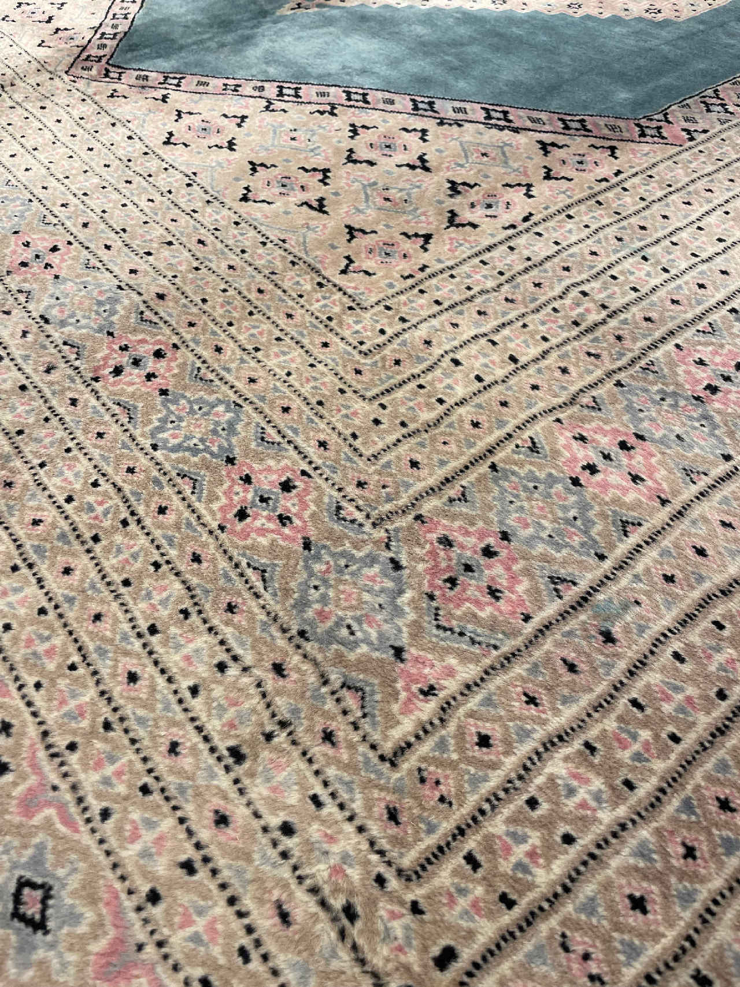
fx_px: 741
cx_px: 370
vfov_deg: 67.3
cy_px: 494
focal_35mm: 26
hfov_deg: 53.1
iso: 80
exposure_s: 1/100
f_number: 1.6
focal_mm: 4.2
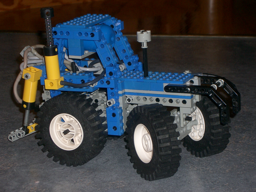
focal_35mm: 105
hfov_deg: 18.7
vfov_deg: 14.1
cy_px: 96
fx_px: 777
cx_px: 128
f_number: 4.8
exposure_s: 1/40
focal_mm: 17.4
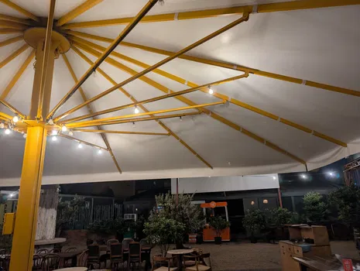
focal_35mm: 24
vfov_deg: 56.9
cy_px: 136
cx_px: 180
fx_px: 250
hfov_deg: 71.5
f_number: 1.68
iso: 23
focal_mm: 6.9
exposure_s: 1/44.2
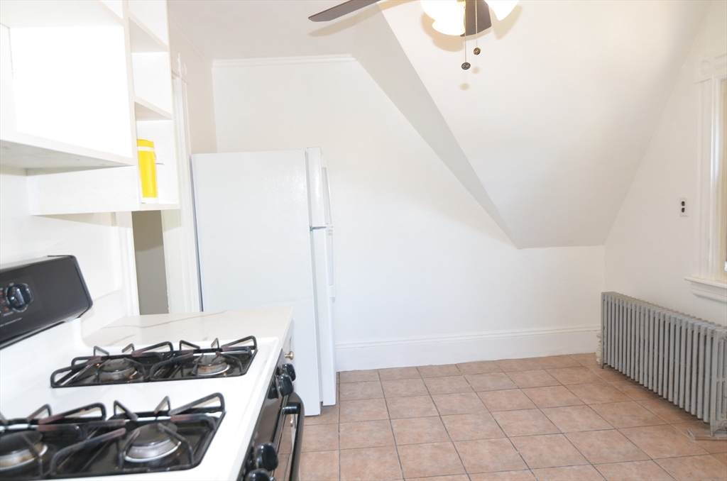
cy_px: 240
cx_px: 364
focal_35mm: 22
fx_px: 453
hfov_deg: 77.4
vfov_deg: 55.9
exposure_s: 1/60
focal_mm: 15
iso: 450
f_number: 4
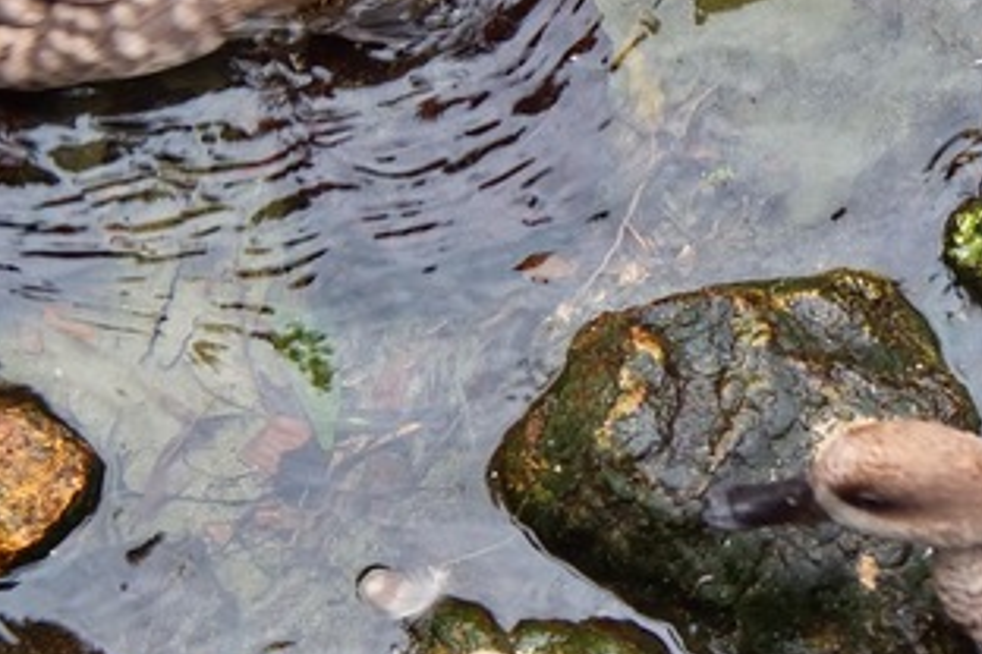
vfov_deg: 6.4
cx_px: 951
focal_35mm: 213
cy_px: 173
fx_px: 5810
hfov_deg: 9.6
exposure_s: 1/125
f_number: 4
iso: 160
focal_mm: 52
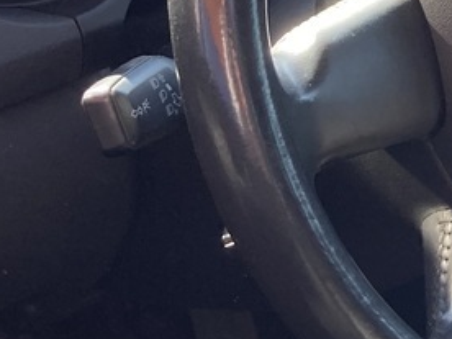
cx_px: 870
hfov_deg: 12.2
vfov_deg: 10.1
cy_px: 102
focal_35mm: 146
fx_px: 1906
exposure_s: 1/120
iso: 40
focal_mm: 3.99
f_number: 1.8
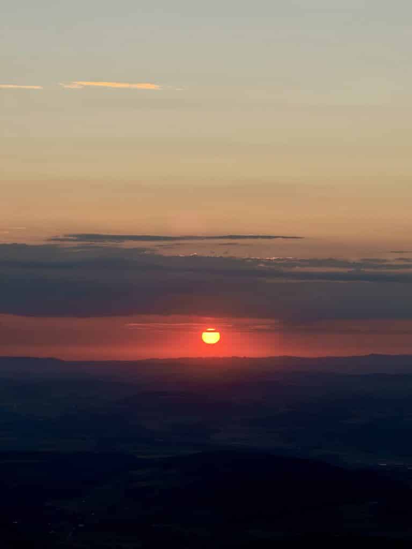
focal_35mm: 120
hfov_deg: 12.3
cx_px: 206
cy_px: 274
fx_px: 1904
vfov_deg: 16.4
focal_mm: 15.66
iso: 50
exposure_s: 1/644
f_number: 2.8
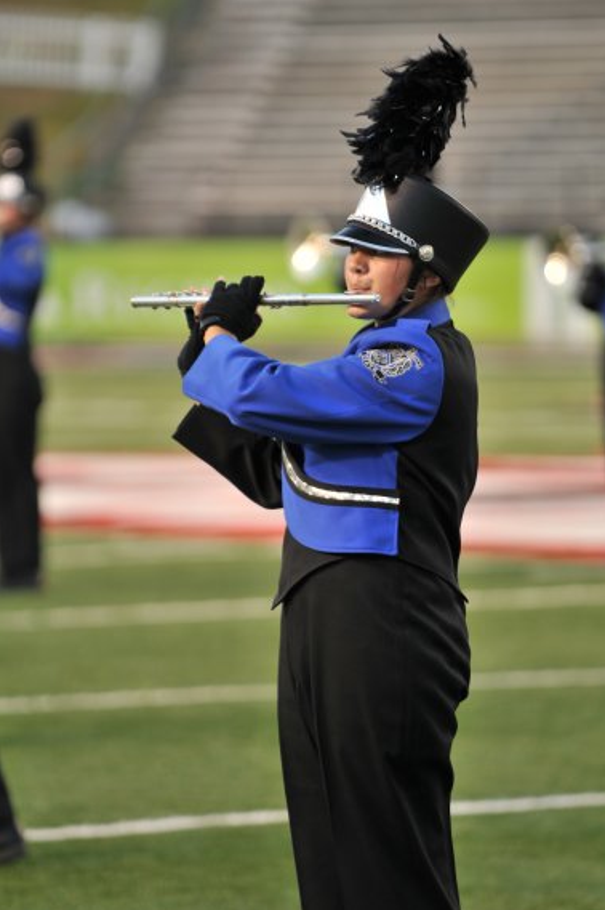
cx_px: 292
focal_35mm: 317
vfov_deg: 6.5
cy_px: 476
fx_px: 8000
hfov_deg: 4.3
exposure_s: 1/80
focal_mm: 200
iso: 200
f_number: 2.8
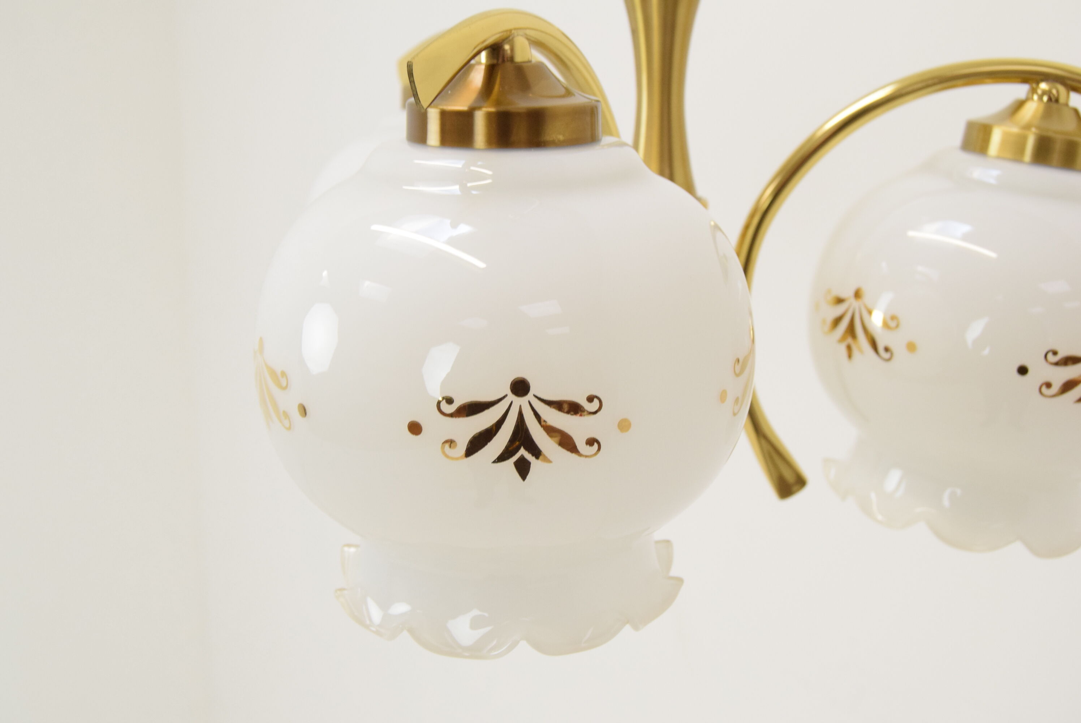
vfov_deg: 28.1
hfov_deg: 41.1
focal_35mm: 48
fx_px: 1442
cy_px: 362
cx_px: 540
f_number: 7.1
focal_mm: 32
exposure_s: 1/200
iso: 1600
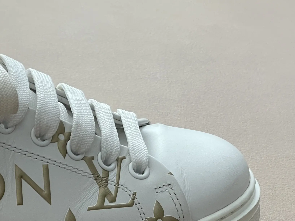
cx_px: -23
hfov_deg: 15.0
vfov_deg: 11.5
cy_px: 177
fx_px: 1091
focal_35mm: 128
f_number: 2
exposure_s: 1/64
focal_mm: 6
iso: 200
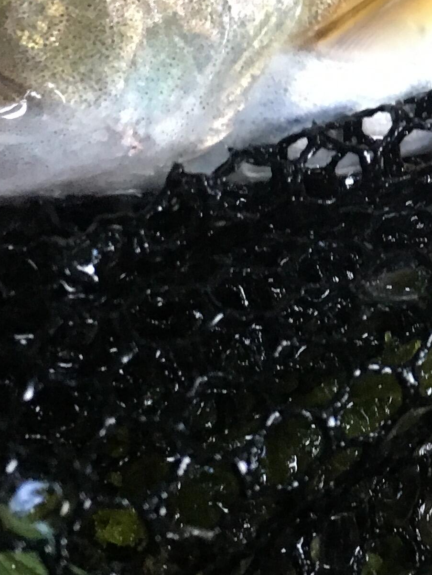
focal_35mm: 97
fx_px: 1614
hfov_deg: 14.7
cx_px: 536
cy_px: 107
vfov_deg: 20.0
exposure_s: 1/30
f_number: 2.2
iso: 200
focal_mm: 4.2
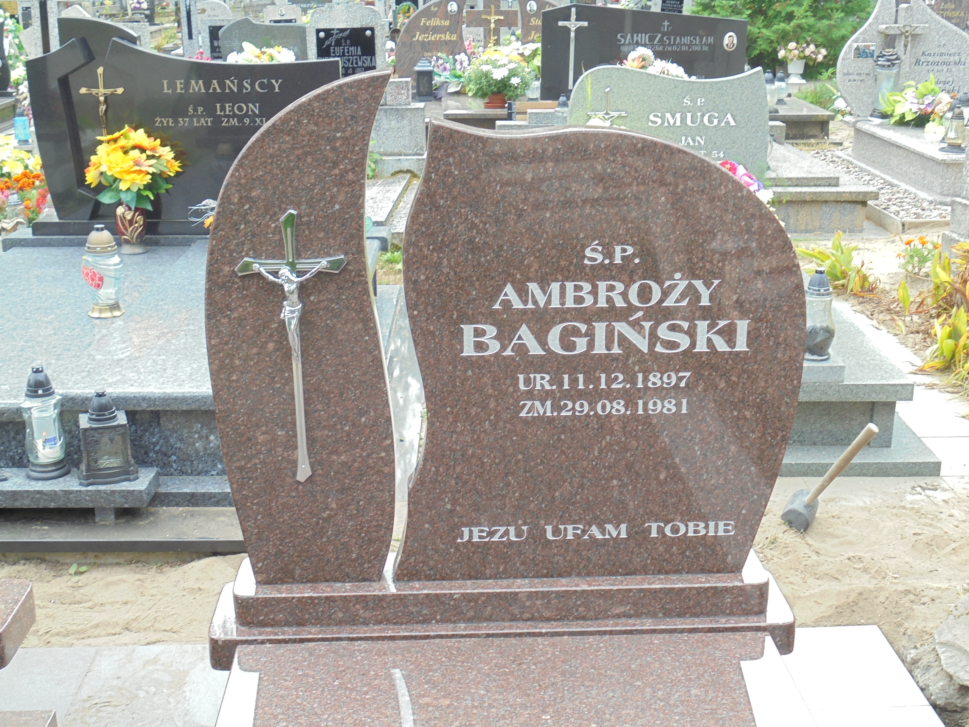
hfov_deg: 43.9
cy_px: 364
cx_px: 484
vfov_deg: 33.6
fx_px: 1204
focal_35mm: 43
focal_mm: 7.8
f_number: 4.5
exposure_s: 1/60
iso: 100
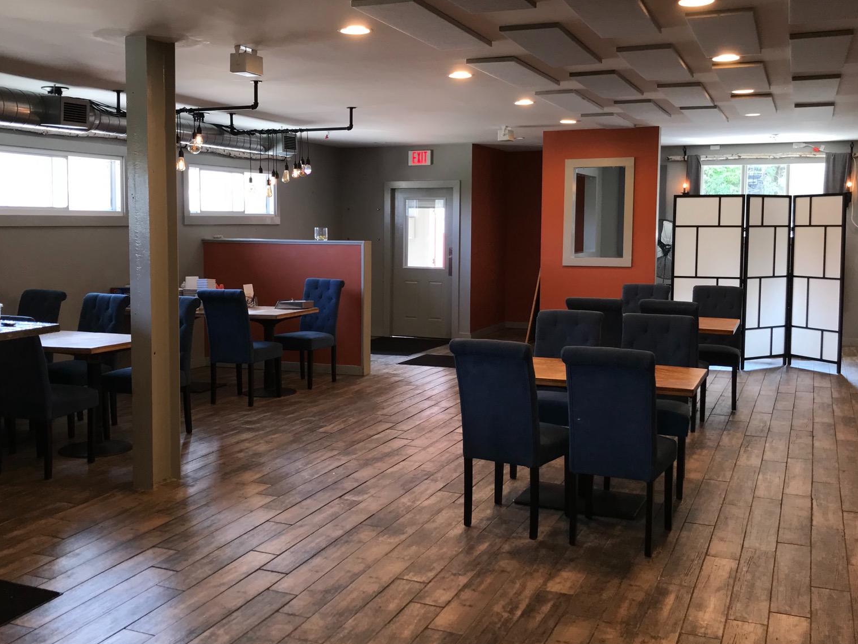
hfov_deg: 48.9
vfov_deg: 37.7
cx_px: 390
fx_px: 942
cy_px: 306
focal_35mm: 38
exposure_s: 1/30
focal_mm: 3.99
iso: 32
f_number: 1.8
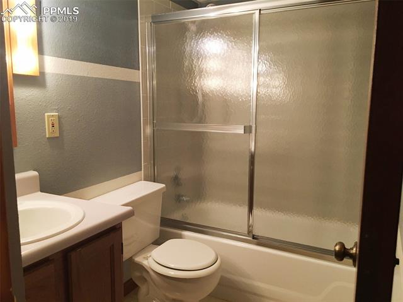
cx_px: 202
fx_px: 337
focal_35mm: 29
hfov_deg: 61.7
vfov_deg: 48.2
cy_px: 151
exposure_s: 1/30
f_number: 2.2
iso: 125
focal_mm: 4.15
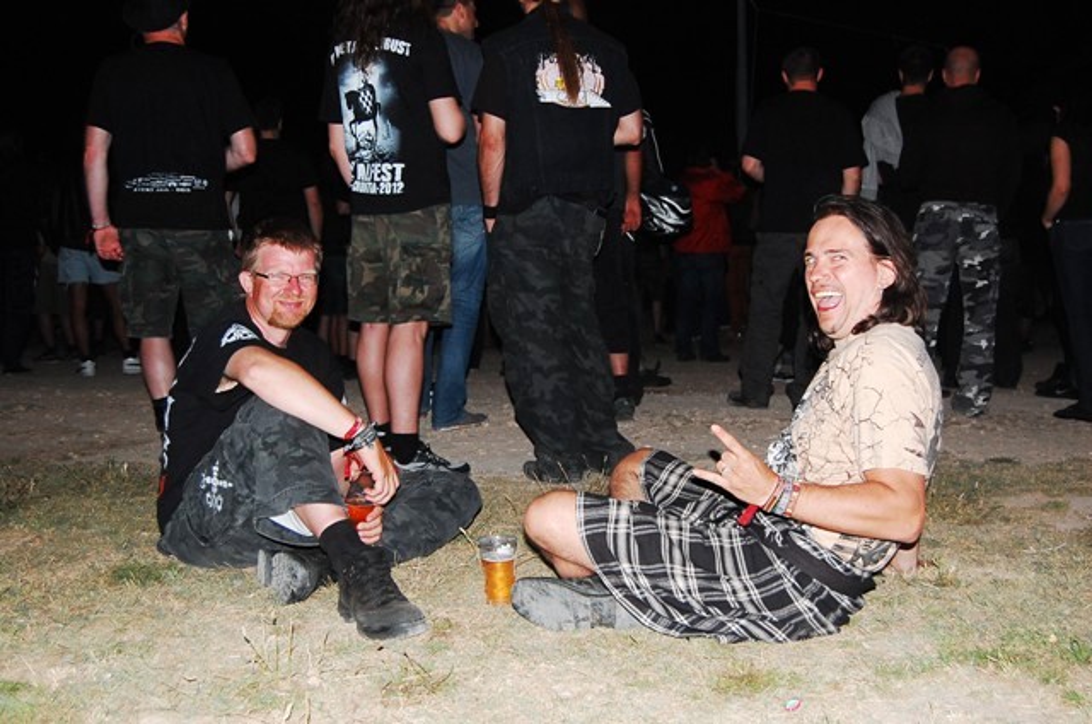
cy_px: 362
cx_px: 546
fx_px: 1181
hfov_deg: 49.6
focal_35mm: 39
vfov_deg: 34.1
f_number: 5
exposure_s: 1/160
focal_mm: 26
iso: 800
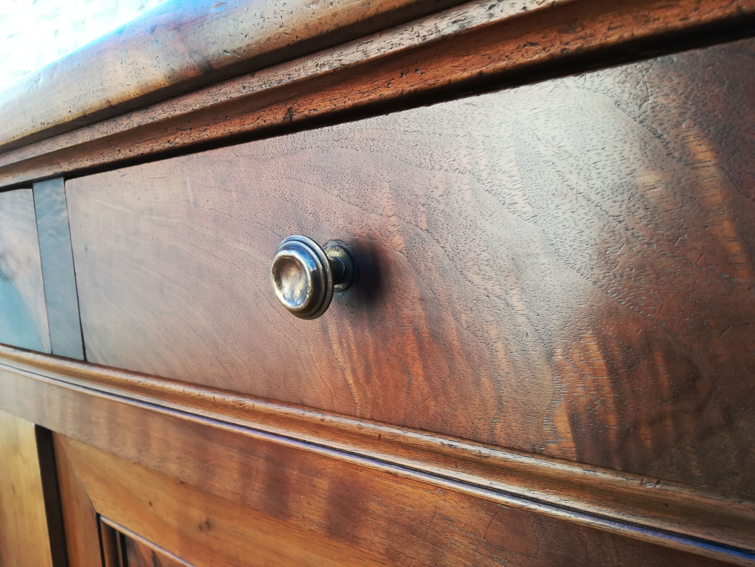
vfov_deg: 53.1
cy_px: 284
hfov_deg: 67.3
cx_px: 378
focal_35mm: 26
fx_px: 567
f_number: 2.2
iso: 50
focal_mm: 3.83
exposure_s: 1/50
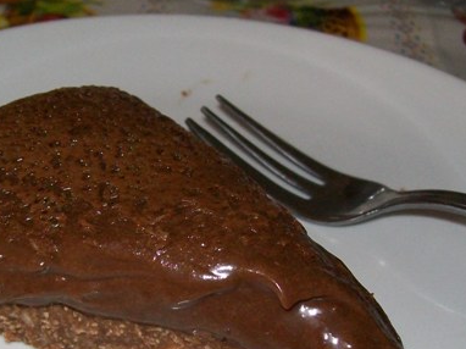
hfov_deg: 31.1
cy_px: 270
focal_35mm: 62
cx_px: 176
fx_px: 834
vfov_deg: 23.3
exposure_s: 1/60
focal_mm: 6.1
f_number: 2.7
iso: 160
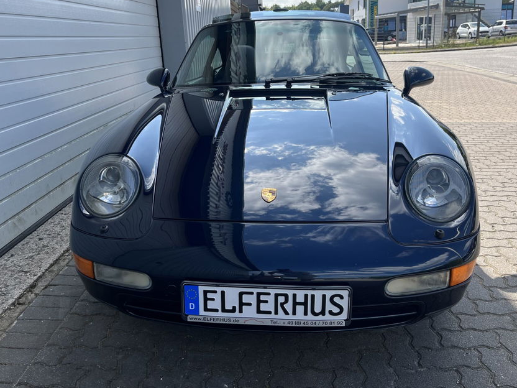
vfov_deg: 44.0
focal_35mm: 32
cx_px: 263
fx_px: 478
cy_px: 167
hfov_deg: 56.8
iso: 50
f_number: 1.6
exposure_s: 1/1647
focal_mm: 5.1
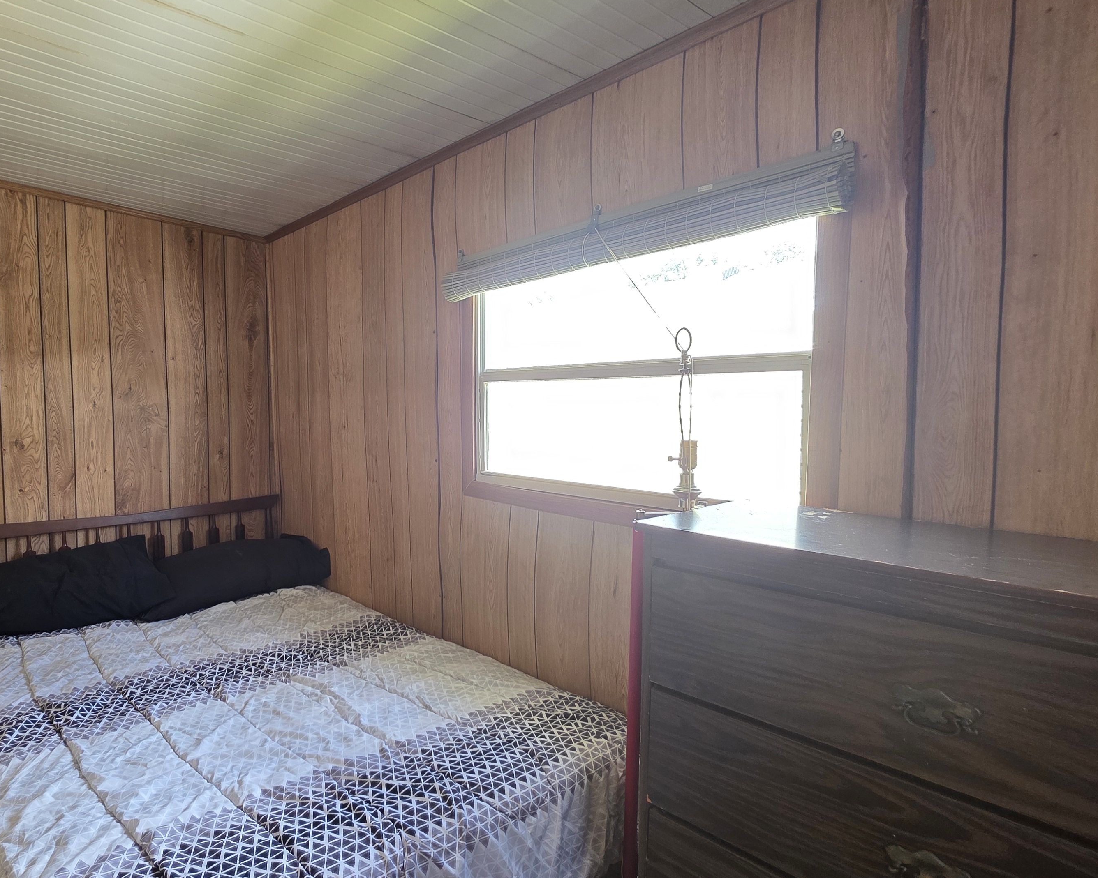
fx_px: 617
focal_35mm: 19
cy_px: 447
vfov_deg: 70.8
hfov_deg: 79.9
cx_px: 347
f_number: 1.9
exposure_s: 1/120
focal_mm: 2.2
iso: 160
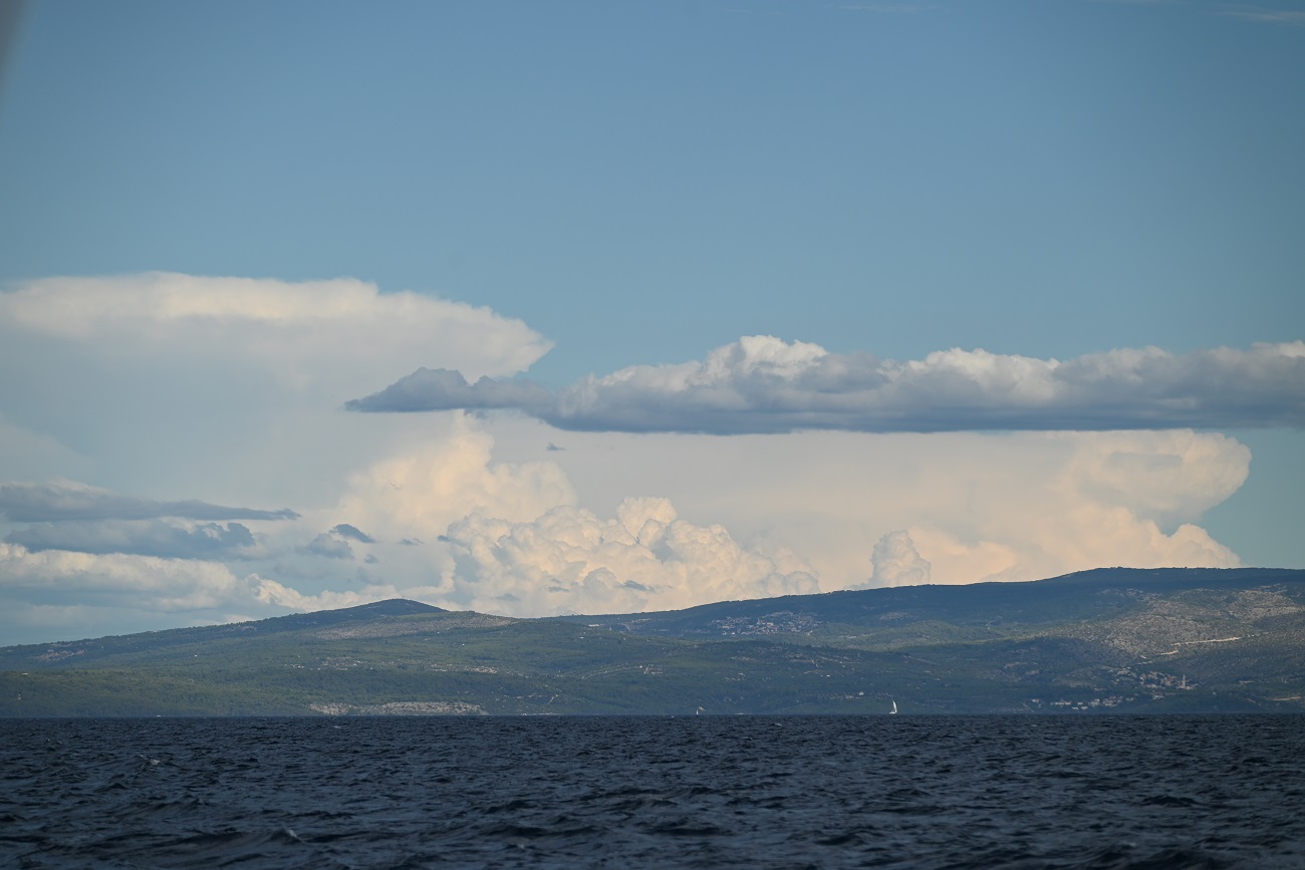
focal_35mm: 170
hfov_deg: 12.1
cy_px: 435
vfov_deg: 8.1
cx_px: 652
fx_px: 6163
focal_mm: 170
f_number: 6.3
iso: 100
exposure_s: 1/1250
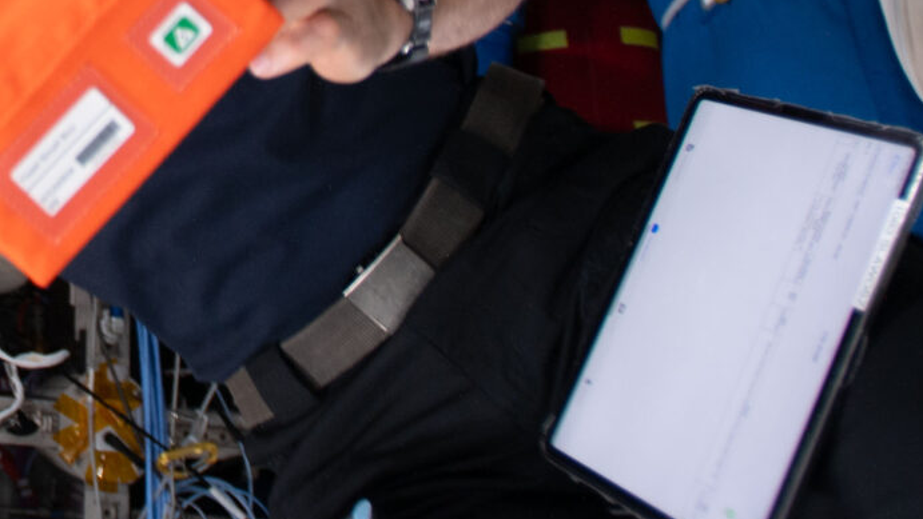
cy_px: -340
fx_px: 1616
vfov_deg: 16.1
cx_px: -246
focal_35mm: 66
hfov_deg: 27.2
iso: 500
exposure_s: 1/25
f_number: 2.8
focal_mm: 17
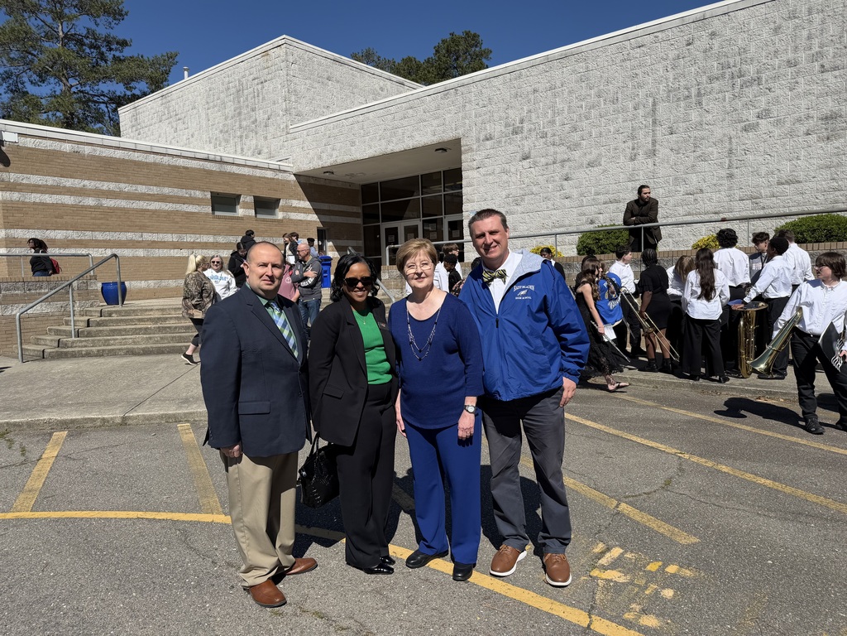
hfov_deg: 71.6
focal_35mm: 24
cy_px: 318
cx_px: 424
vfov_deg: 56.8
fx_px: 587
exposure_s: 1/7353
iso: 80
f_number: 1.78
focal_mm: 6.76
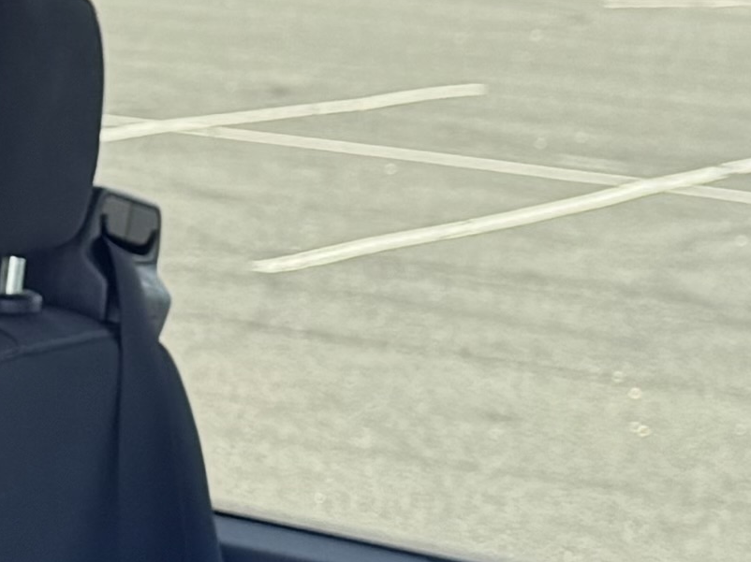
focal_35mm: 171
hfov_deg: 10.4
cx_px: -879
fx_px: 3709
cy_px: 636
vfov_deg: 8.6
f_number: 1.78
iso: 80
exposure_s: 1/214
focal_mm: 6.76
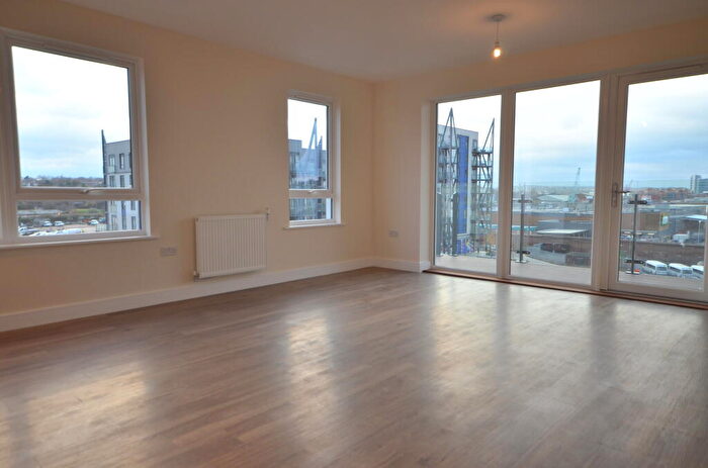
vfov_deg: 52.9
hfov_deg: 73.9
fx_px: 471
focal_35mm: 24
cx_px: 354
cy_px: 234
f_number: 5
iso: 400
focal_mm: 16
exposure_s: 1/80
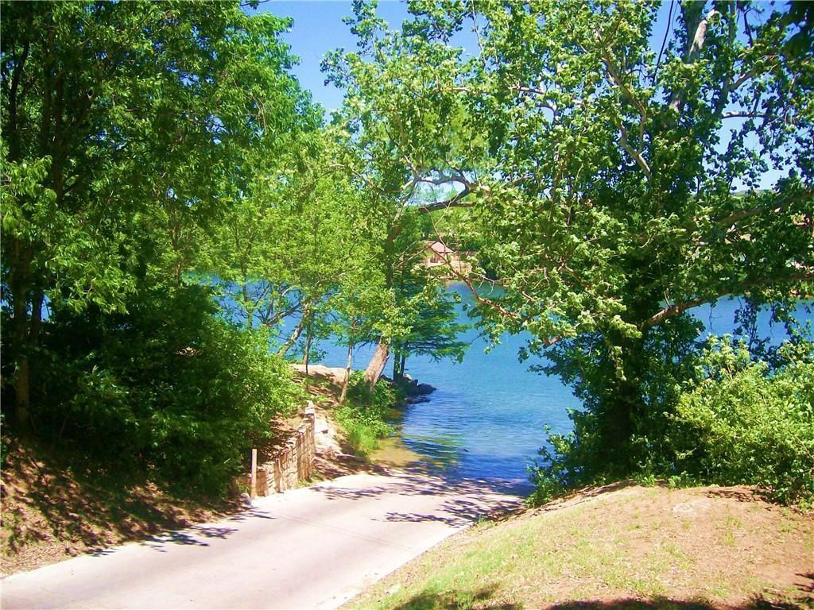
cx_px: 407
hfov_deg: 52.6
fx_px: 823
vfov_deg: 40.7
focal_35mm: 35
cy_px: 305
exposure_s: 1/125
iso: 80
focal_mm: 5.8
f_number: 7.2
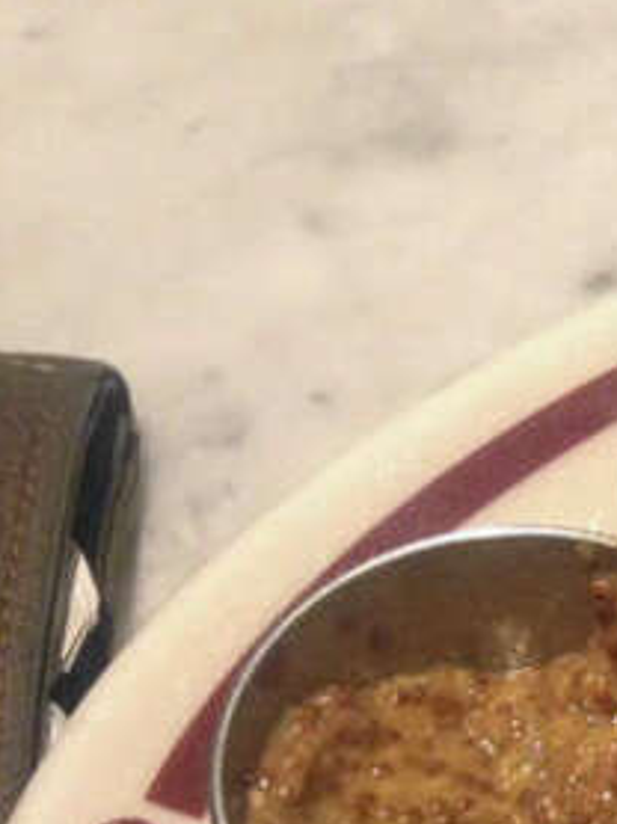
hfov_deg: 13.6
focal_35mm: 95
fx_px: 2261
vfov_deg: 19.9
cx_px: 1181
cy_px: 874
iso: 320
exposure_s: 1/17
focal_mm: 4.12
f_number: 2.4
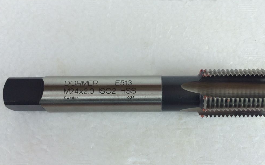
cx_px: 145
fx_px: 289
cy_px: 91
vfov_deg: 32.0
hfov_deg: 49.2
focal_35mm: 40
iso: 40
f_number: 2.2
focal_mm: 4.15
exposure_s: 1/120
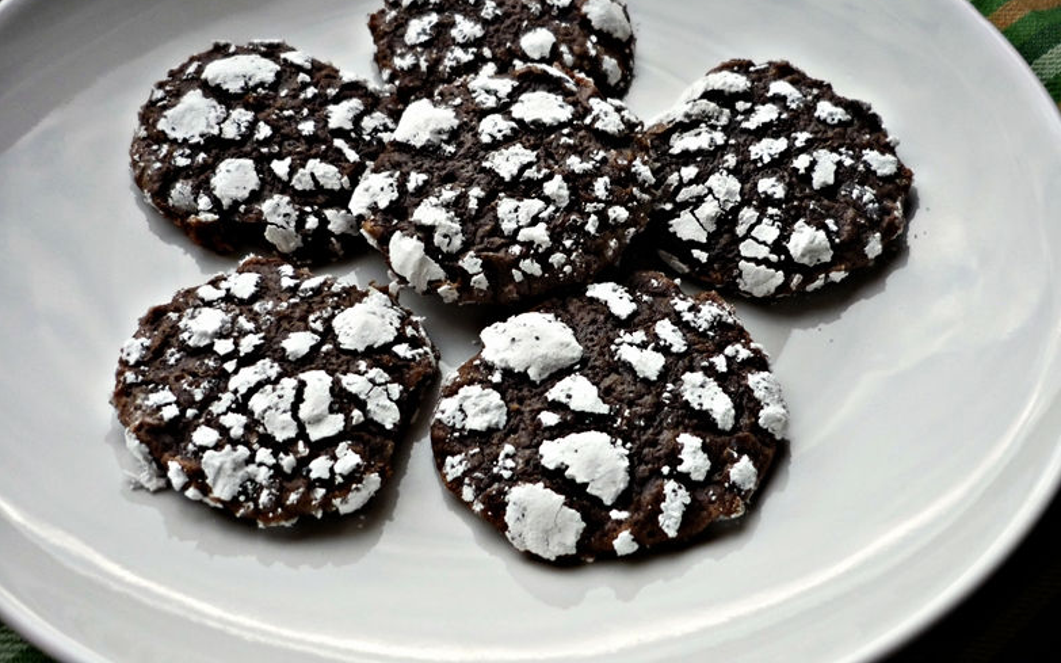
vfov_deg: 32.7
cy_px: 310
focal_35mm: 39
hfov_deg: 50.4
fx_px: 1127
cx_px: 541
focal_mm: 6
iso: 100
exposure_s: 1/100
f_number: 2.9
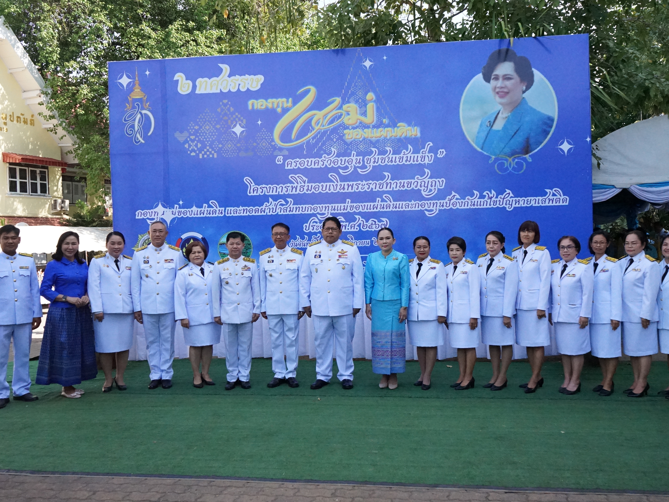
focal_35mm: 32
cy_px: 249
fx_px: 618
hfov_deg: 56.8
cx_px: 361
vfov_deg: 44.2
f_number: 10
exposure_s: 1/2500
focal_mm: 29
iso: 8000
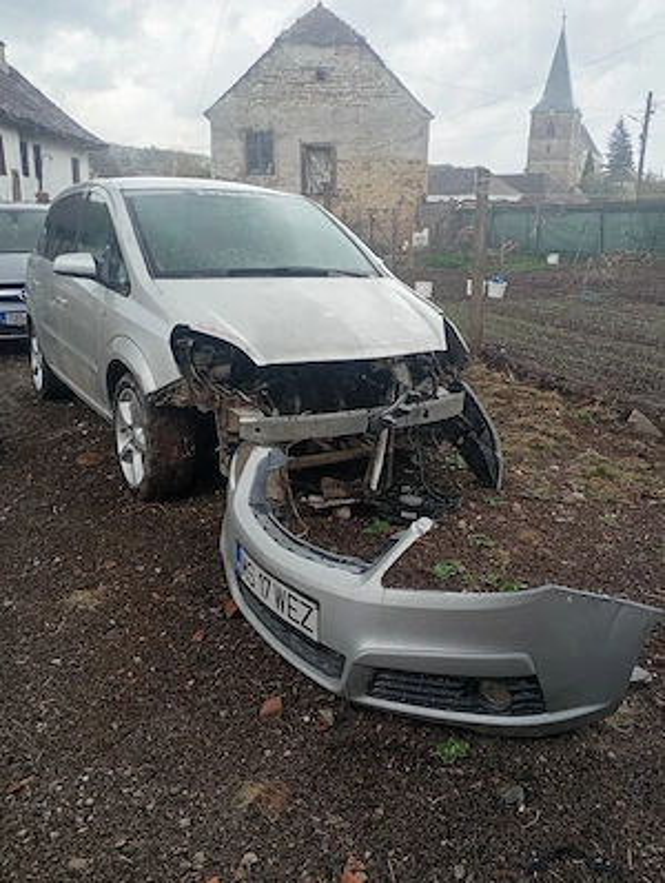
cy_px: 442
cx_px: 332
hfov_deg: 51.5
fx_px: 689
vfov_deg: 65.2
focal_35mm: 27
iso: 85
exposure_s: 1/101
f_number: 1.8
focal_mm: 3.98
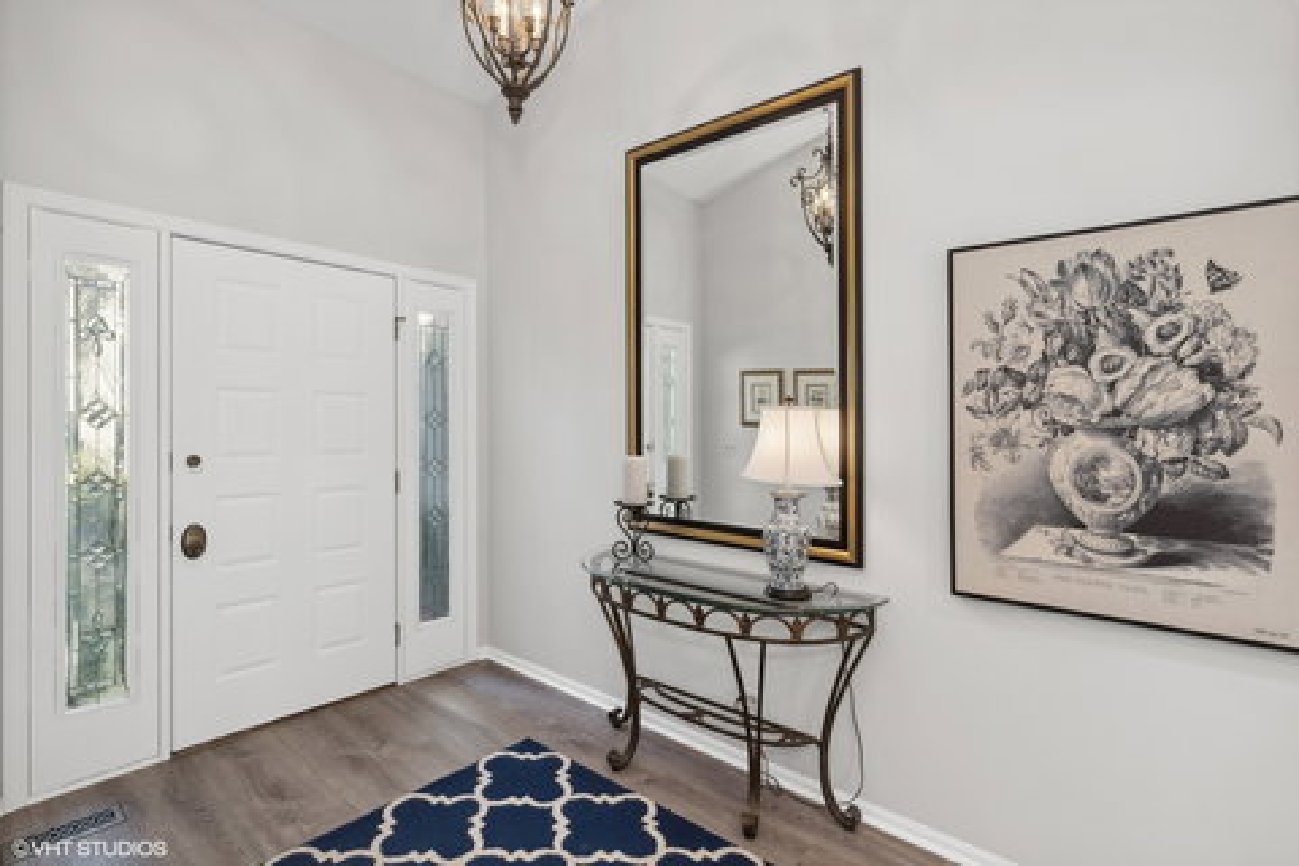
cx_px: 650
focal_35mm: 17
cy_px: 433
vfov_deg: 70.4
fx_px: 613
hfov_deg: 93.3
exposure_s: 1/20
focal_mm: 17
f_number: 7.1
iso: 200
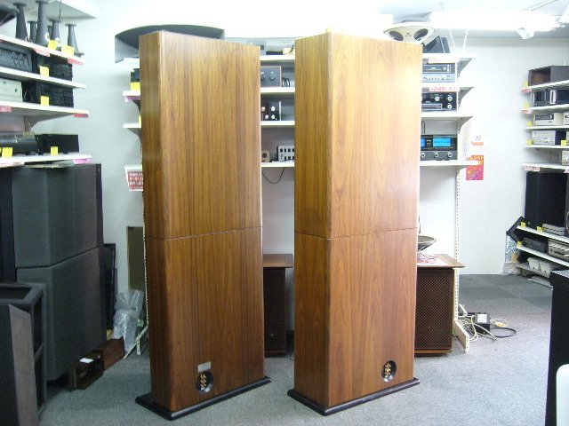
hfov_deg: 52.6
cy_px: 213
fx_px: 575
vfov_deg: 40.7
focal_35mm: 35
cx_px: 284
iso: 100
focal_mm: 5.8
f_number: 2.8
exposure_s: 1/8
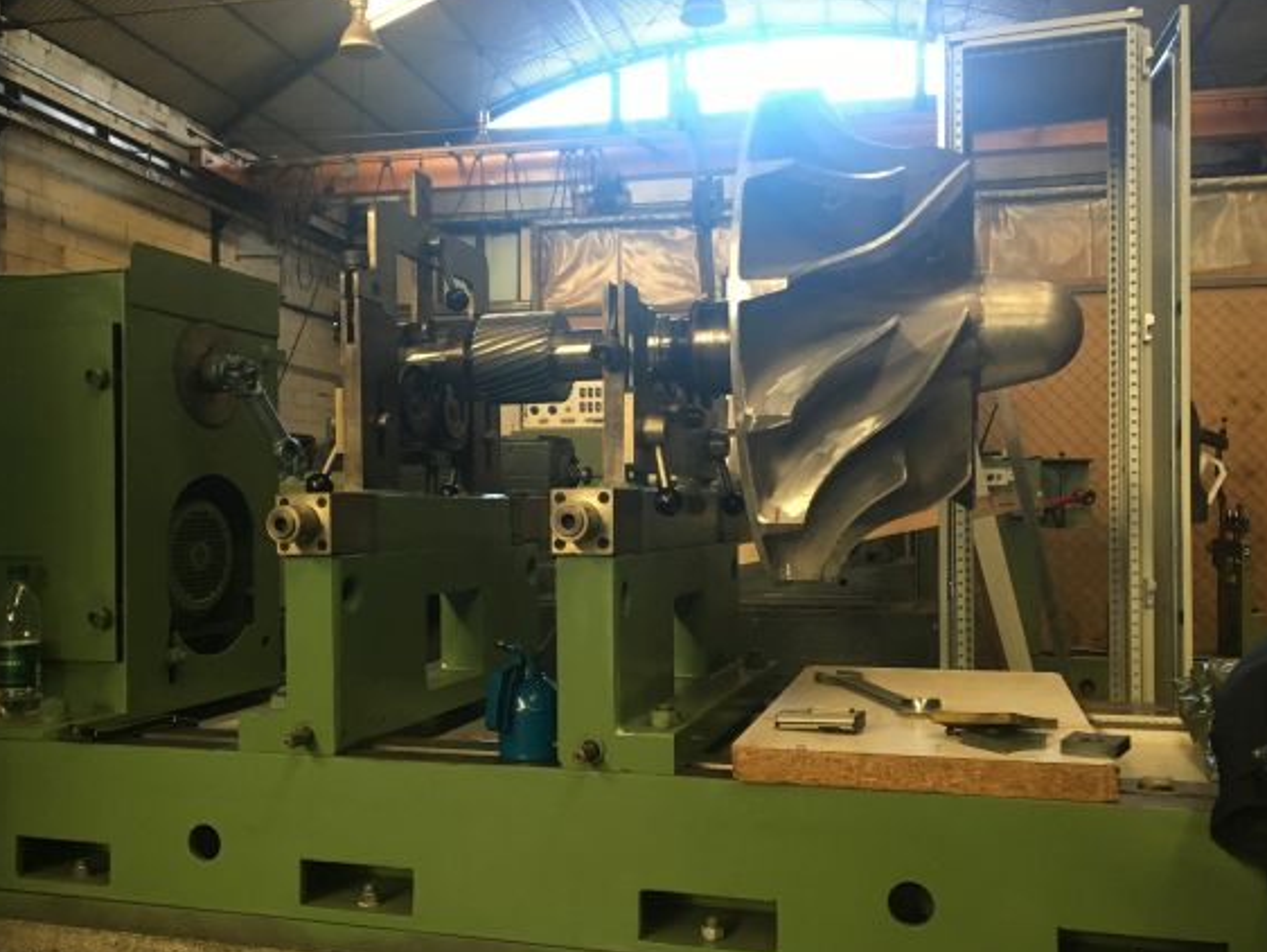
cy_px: 510
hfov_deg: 55.3
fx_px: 1208
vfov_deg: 42.9
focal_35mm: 33
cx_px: 602
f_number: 2.2
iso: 200
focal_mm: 4.15
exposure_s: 1/33
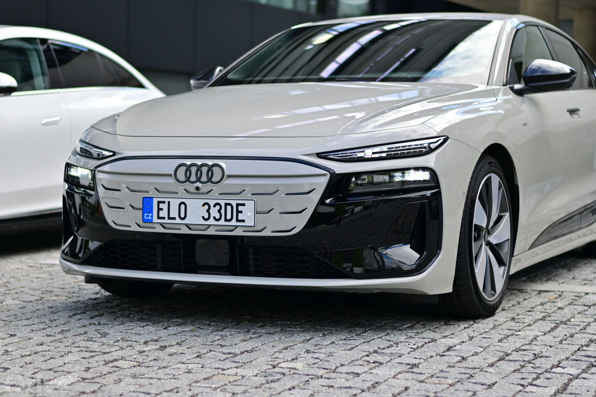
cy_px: 200
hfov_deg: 26.7
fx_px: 1258
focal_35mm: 76
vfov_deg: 17.9
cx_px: 299
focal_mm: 50
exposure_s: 1/2500
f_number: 1.8
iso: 100
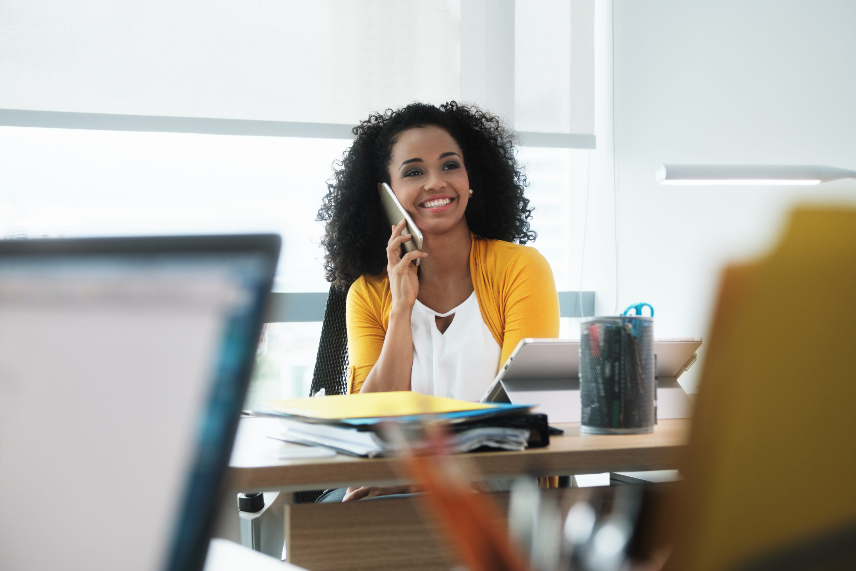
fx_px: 1783
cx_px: 428
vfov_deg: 18.2
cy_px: 286
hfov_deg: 27.0
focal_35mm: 75
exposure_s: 1/60
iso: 320
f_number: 3.2
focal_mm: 50
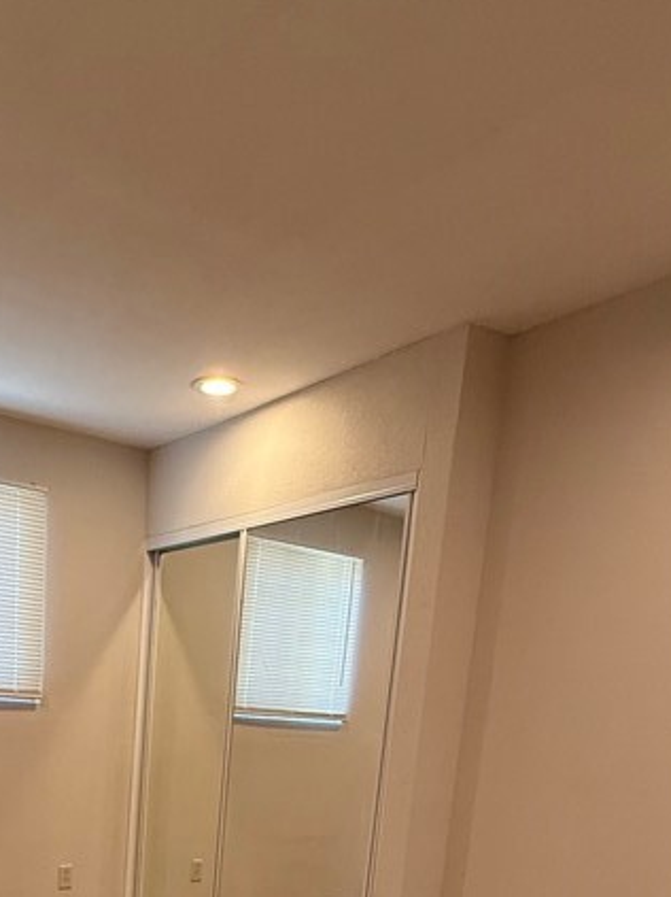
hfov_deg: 40.4
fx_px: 880
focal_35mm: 34
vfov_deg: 45.3
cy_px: 903
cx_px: 155
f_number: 2.2
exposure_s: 1/120
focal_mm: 2.22
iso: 250
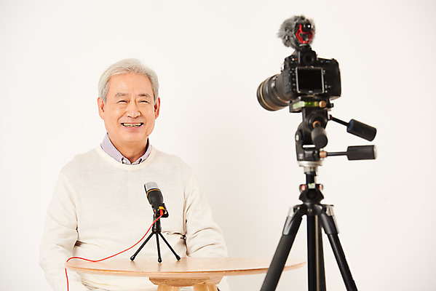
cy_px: 146
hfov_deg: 11.4
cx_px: 218
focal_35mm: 180
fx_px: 2181
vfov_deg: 7.6
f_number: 7.1
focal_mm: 180
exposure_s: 1/125
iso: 100
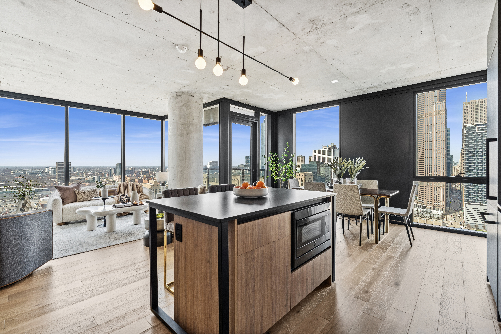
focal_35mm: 16
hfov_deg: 96.7
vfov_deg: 73.7
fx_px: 223
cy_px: 167
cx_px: 250
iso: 320
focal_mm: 16
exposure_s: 1/100
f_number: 8
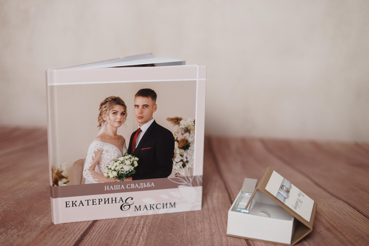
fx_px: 512
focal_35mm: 50
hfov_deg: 39.6
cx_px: 184
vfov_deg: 27.0
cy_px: 123
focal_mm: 50
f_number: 2
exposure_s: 1/500
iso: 500
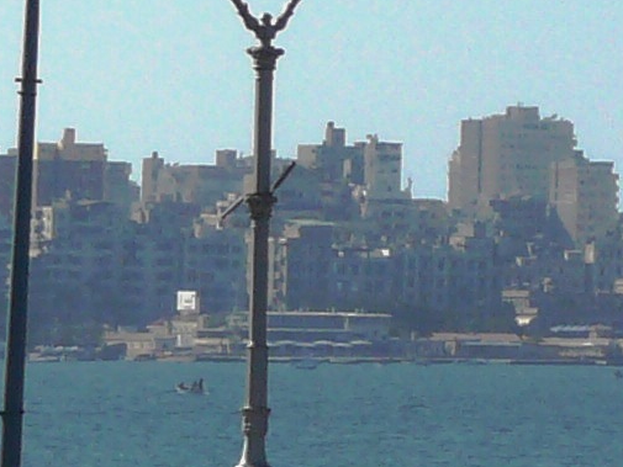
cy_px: -87
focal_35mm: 568
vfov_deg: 2.6
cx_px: 1522
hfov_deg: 3.4
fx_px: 10225
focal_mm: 16.6
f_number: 6.3
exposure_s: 1/500
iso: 80
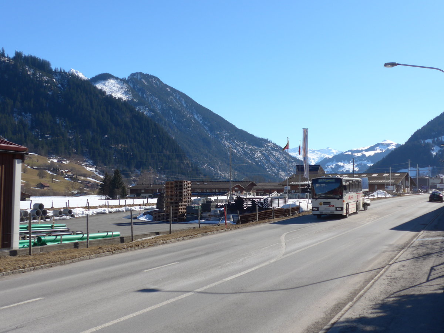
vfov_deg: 32.9
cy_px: 166
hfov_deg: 42.9
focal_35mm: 44
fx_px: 564
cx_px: 222
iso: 80
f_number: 2.8
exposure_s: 1/2000
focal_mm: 9
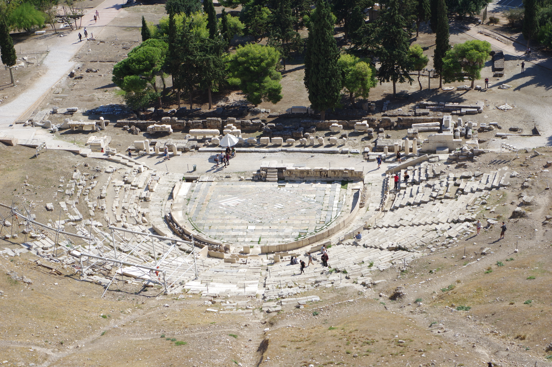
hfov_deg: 30.1
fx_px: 1026
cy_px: 184
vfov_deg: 20.3
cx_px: 276
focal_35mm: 67
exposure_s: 1/160
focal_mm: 45
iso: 100
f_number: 10
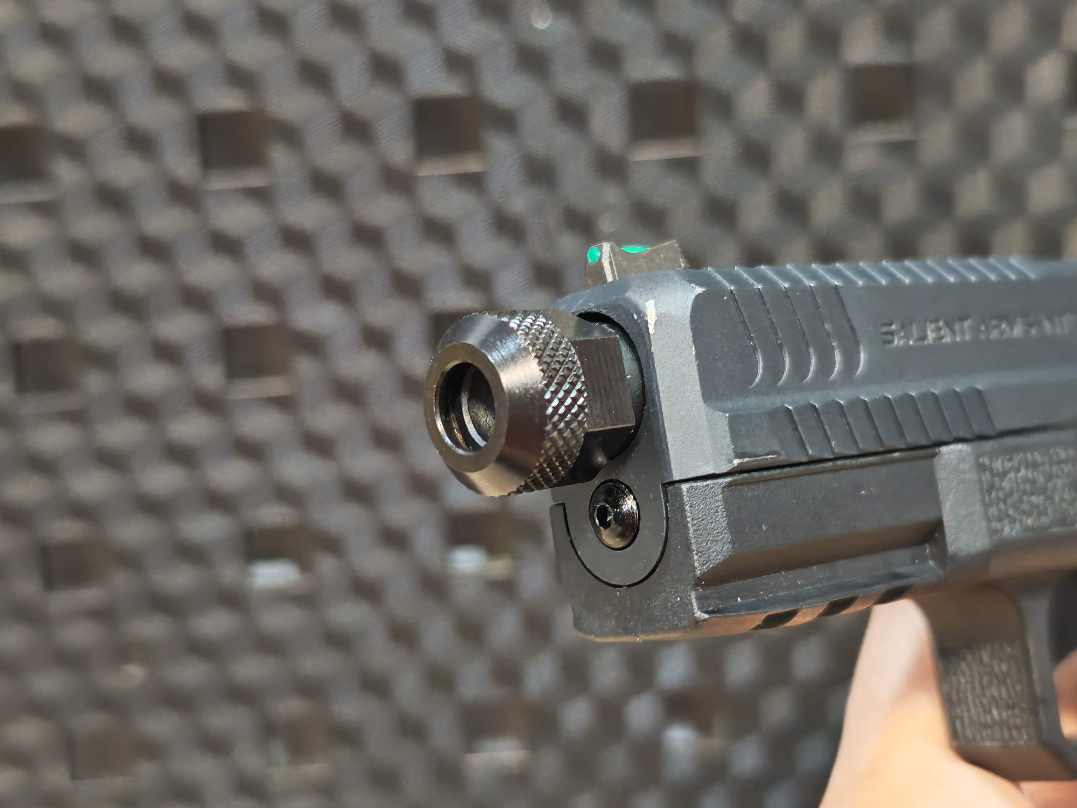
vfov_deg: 27.0
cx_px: 506
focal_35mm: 54
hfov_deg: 35.5
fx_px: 1680
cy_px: 391
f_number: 1.4
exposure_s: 1/33
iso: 320
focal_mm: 6.83
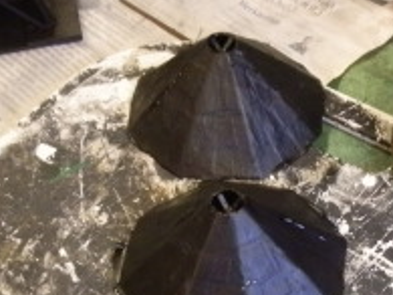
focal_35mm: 77
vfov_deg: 18.7
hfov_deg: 25.0
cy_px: 277
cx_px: 298
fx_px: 874
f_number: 3.1
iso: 400
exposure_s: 1/20
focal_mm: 5
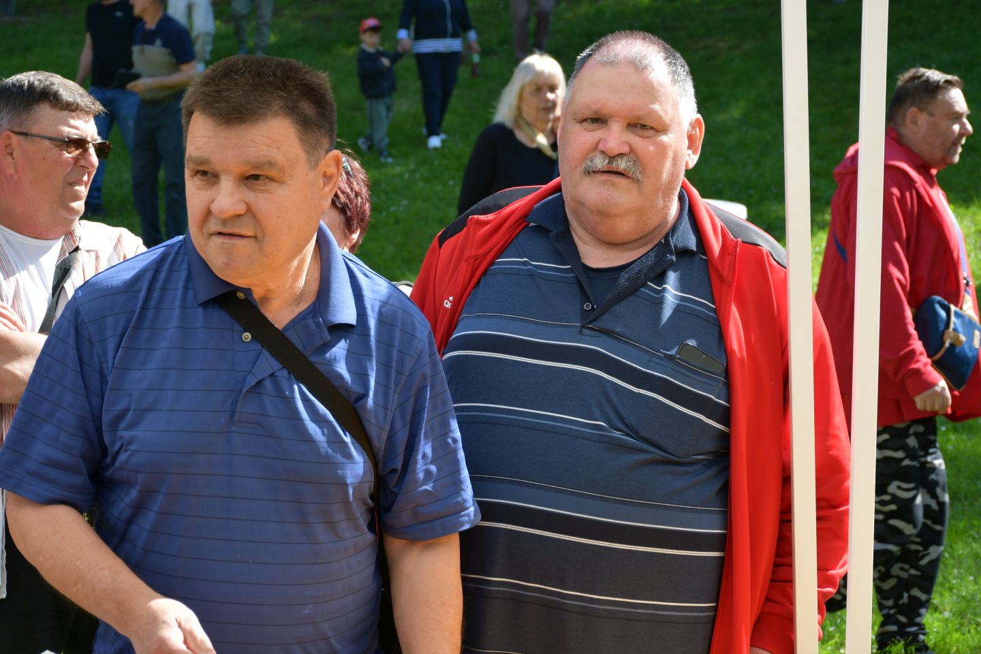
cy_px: 327
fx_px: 2125
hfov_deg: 26.0
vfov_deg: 17.5
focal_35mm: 78
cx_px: 490
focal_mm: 52
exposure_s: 1/250
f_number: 7.1
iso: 200
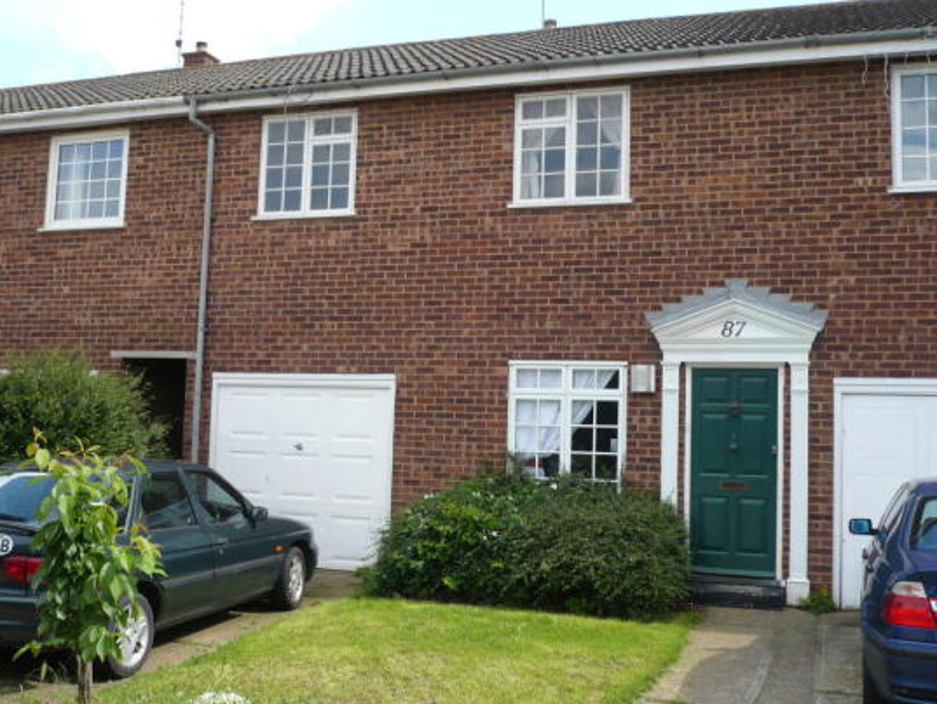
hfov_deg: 48.9
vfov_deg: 37.7
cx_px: 442
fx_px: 1029
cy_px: 352
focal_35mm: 38
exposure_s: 1/400
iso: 100
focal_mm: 5.8
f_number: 2.8
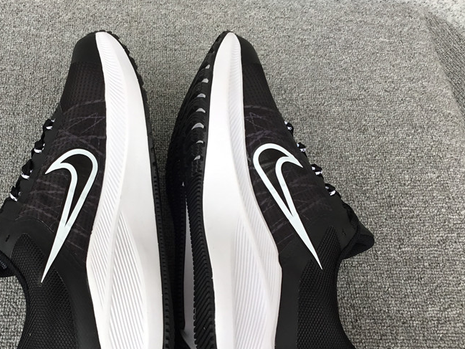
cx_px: 158
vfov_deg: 33.5
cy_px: 211
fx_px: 578
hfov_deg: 43.3
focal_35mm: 43
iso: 25
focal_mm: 3.3
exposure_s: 1/100
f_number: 2.4
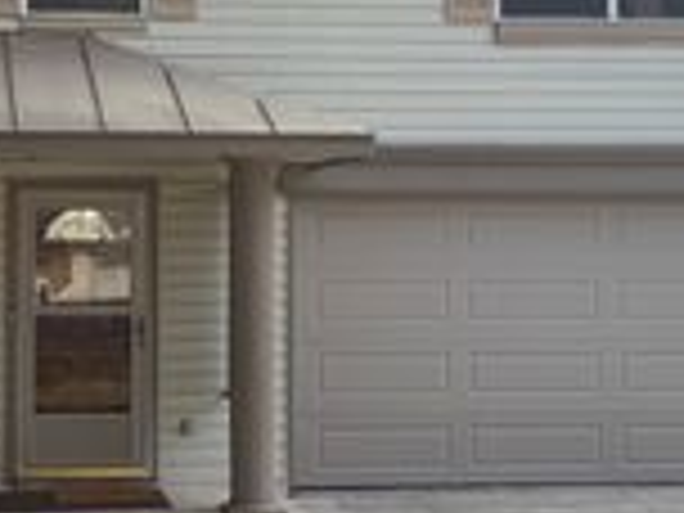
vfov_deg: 18.6
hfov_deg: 24.4
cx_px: 153
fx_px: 1561
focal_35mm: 79
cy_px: 151
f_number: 1.78
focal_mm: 6.76
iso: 100
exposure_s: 1/1522
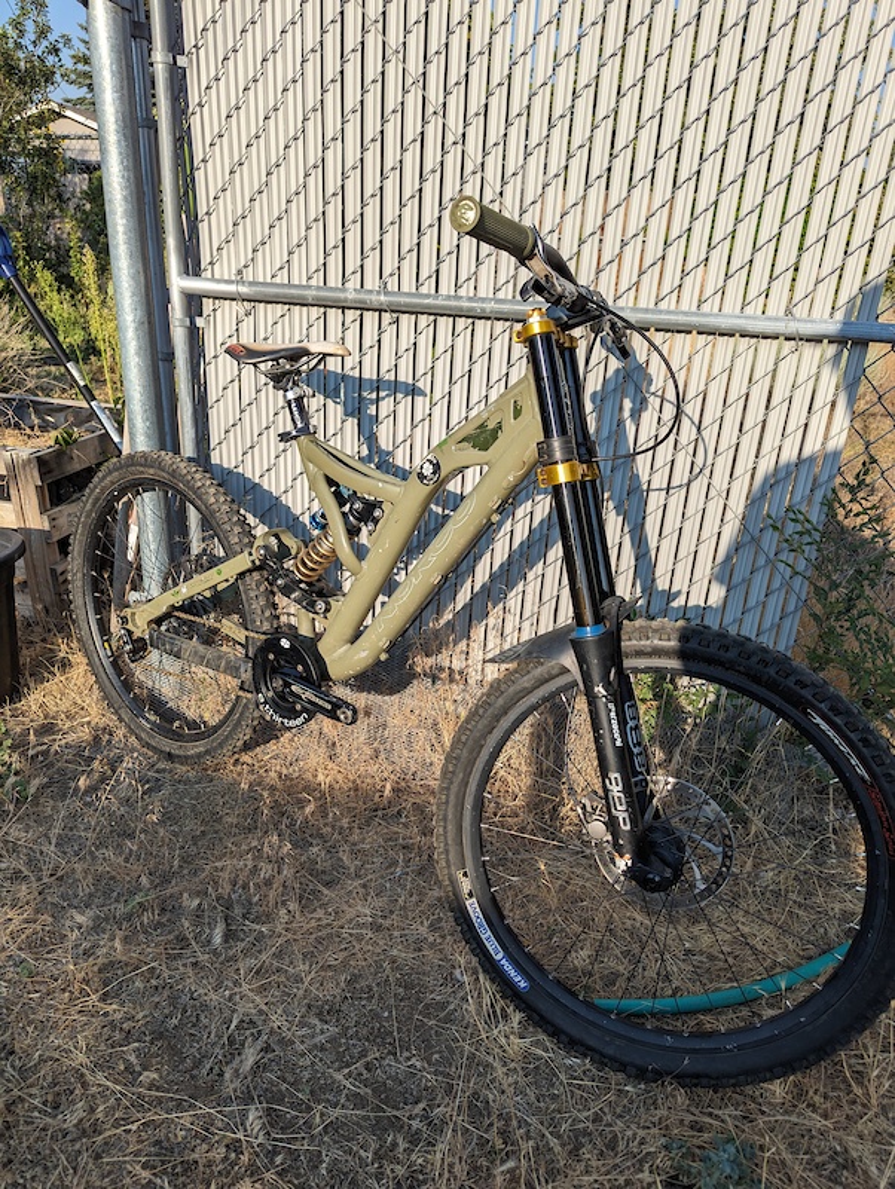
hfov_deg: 56.9
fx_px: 826
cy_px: 594
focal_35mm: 24
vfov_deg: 71.5
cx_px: 448
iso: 41
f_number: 1.85
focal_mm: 6.81
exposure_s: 1/1272
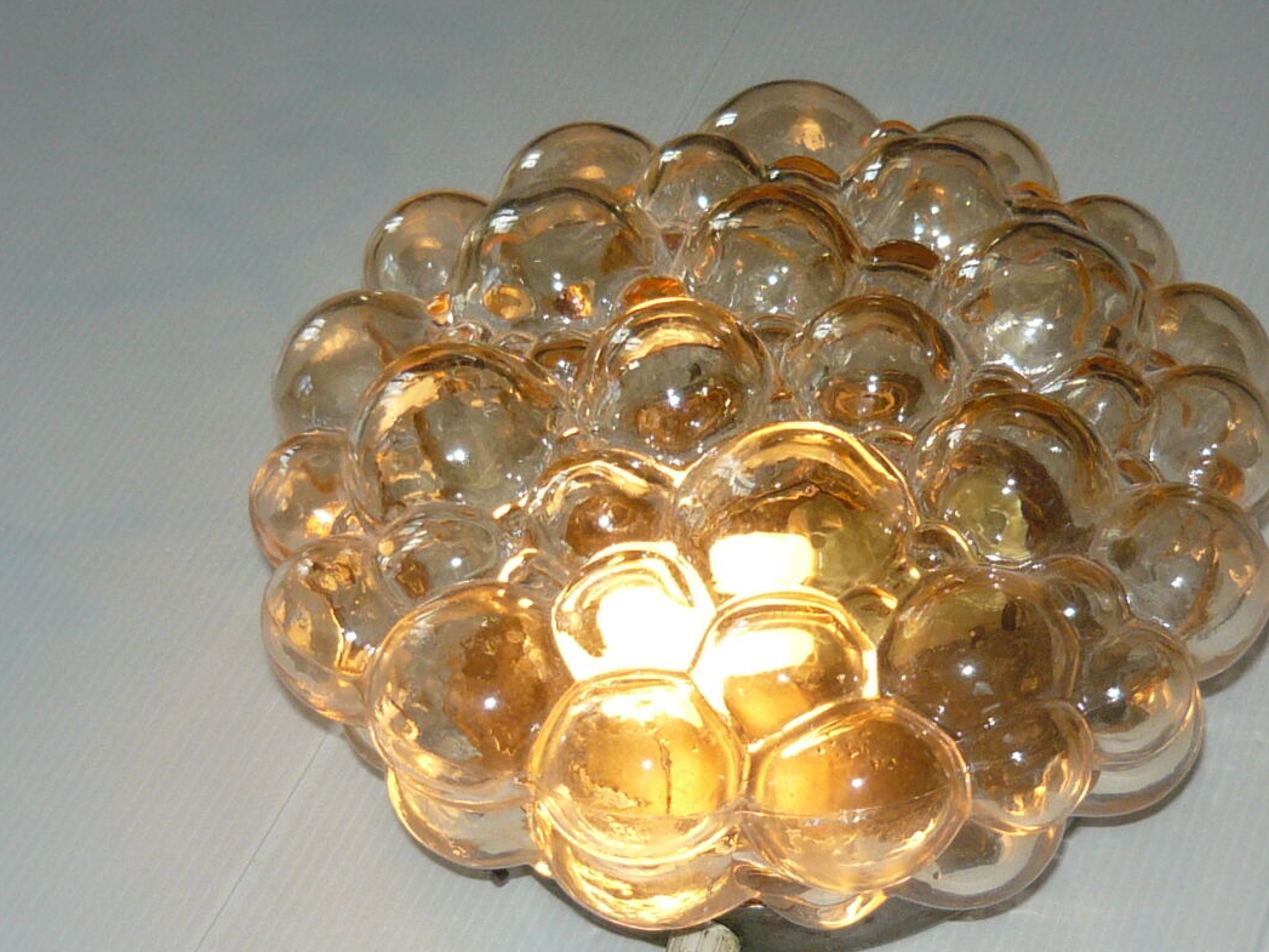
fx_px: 2969
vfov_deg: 18.1
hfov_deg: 24.1
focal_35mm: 81
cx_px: 646
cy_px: 692
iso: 100
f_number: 2.8
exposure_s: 1/400
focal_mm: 5.5
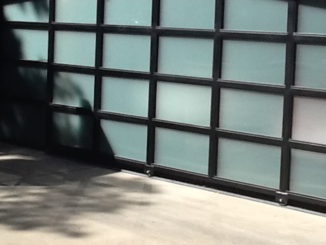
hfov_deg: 24.1
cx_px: 186
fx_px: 763
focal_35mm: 81
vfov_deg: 18.1
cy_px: 58
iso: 40
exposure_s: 1/1274
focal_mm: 2.03
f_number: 2.4
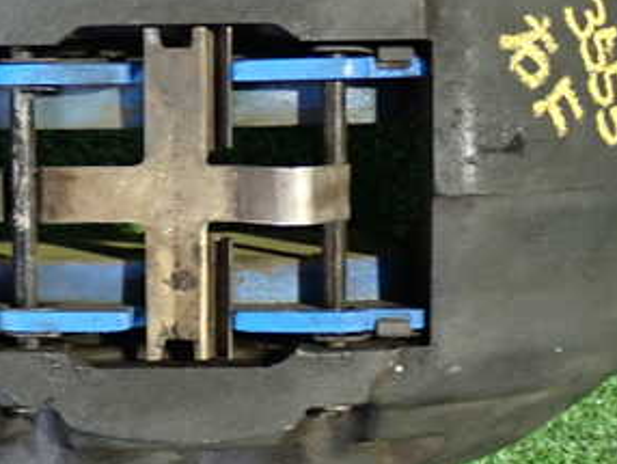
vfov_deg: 17.2
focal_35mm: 86
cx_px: 125
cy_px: 181
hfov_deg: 22.4
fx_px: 1534
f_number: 2.8
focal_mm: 7.31
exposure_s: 1/20
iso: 800
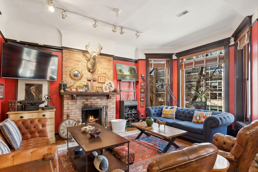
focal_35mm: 18
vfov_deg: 67.3
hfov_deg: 90.0
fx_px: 129
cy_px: 90
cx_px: 124
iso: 200
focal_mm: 17
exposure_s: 1/2
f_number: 8
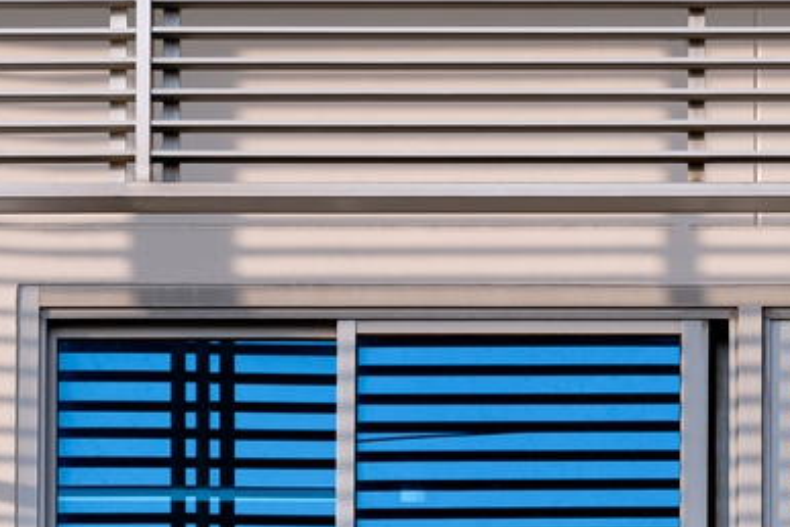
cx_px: 704
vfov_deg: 2.3
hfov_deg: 3.5
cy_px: 730
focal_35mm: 595
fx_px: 13056
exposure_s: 1/200
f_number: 7.1
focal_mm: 120.6
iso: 200
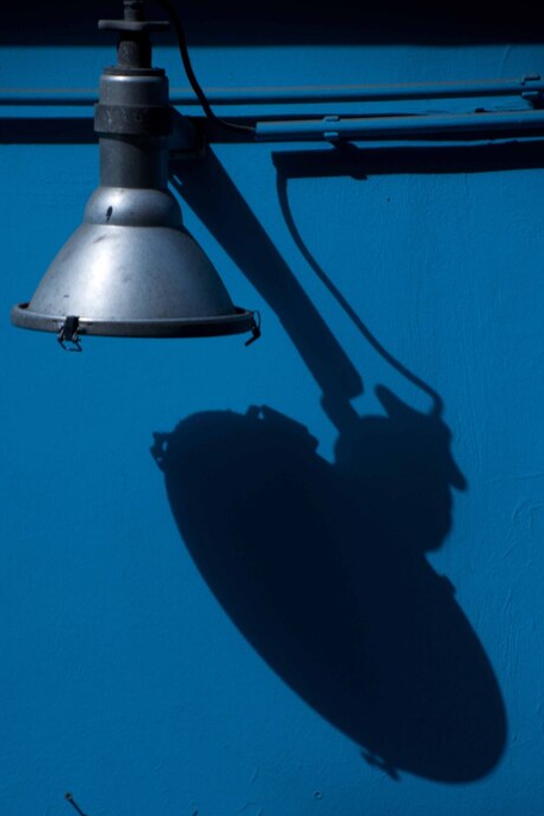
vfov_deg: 10.4
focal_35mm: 197
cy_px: 407
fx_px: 4465
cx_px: 272
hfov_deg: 7.0
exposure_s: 1/2500
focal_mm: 130
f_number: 6.3
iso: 400
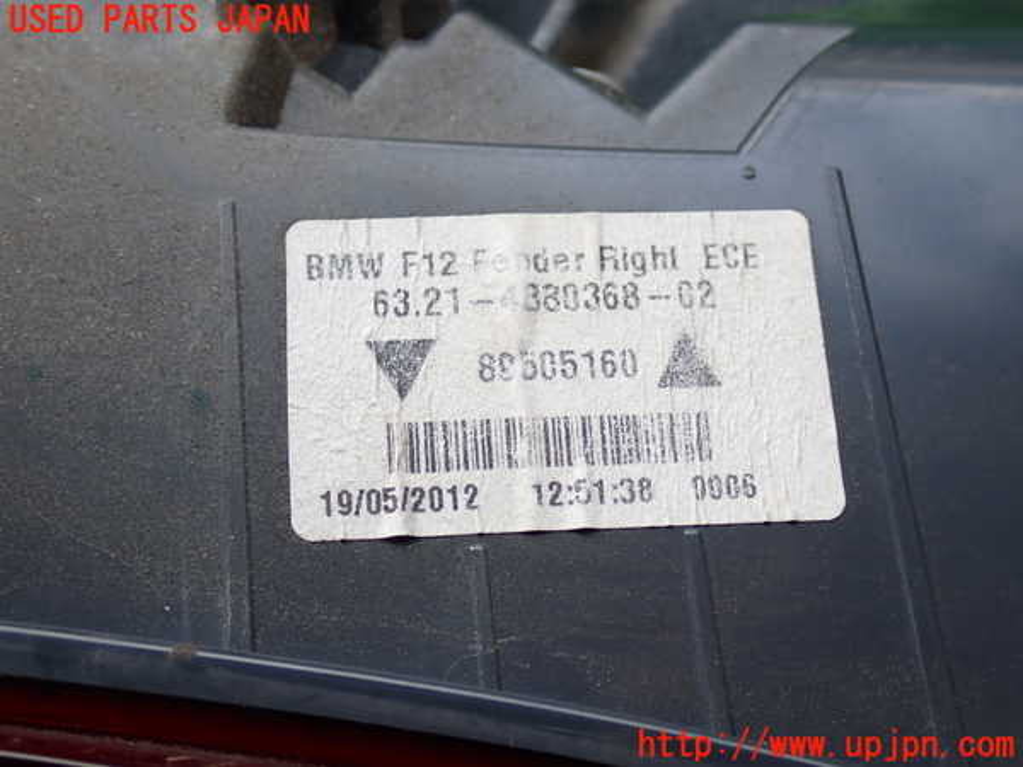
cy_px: 384
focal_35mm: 47
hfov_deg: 40.4
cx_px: 512
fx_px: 1389
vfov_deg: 30.9
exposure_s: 1/100
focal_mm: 8.4
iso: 100
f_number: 3.1
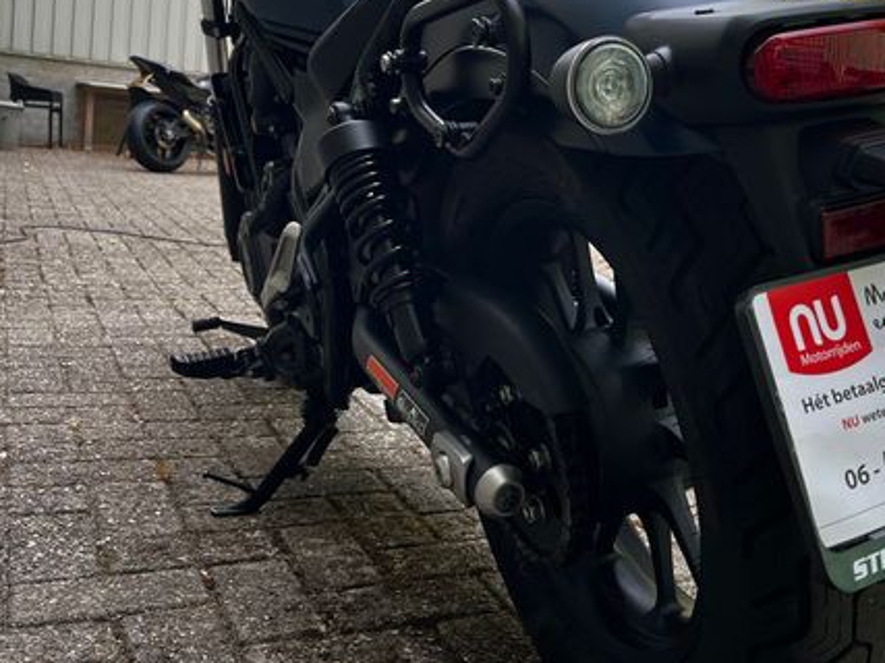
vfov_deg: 36.4
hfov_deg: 47.1
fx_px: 997
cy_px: 220
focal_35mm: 39
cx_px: 589
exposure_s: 1/122
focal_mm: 5.1
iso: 32
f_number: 1.6
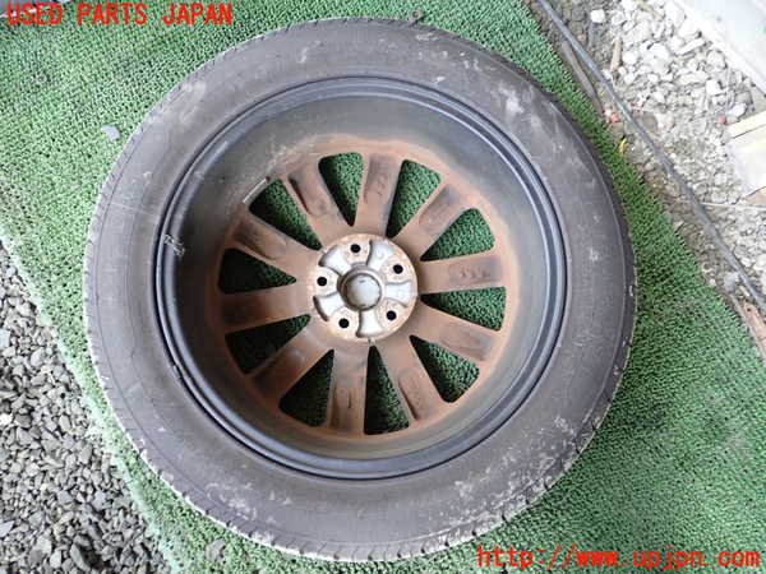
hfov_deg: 60.0
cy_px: 287
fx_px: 664
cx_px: 383
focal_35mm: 30
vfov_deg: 46.8
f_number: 2.3
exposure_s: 1/40
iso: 200
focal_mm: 5.4
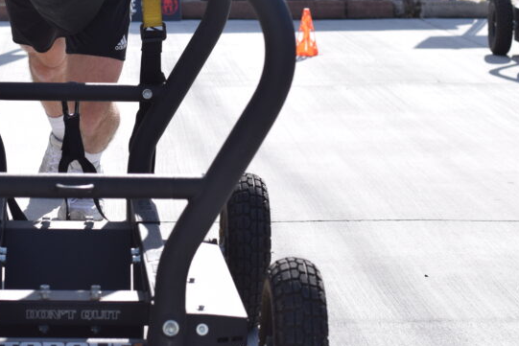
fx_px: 2048
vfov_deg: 9.7
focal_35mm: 142
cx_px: 139
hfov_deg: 14.4
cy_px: 103
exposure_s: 1/1600
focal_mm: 50
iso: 400
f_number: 7.1
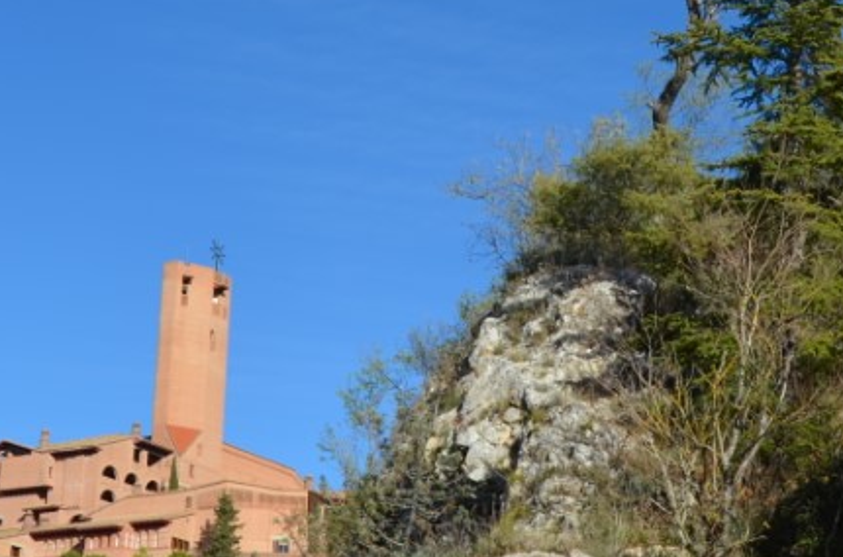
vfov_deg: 16.7
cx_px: 563
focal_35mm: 81
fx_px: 1891
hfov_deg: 25.0
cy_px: 137
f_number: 8
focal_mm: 20
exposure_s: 1/250
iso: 100
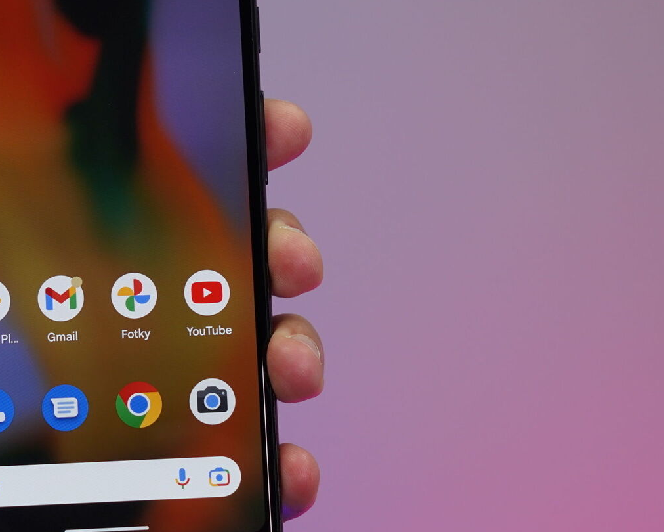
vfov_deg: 17.3
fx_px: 1749
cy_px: 202
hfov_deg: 21.1
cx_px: 97
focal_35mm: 89
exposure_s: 1/160
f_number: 7.1
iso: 640
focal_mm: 50
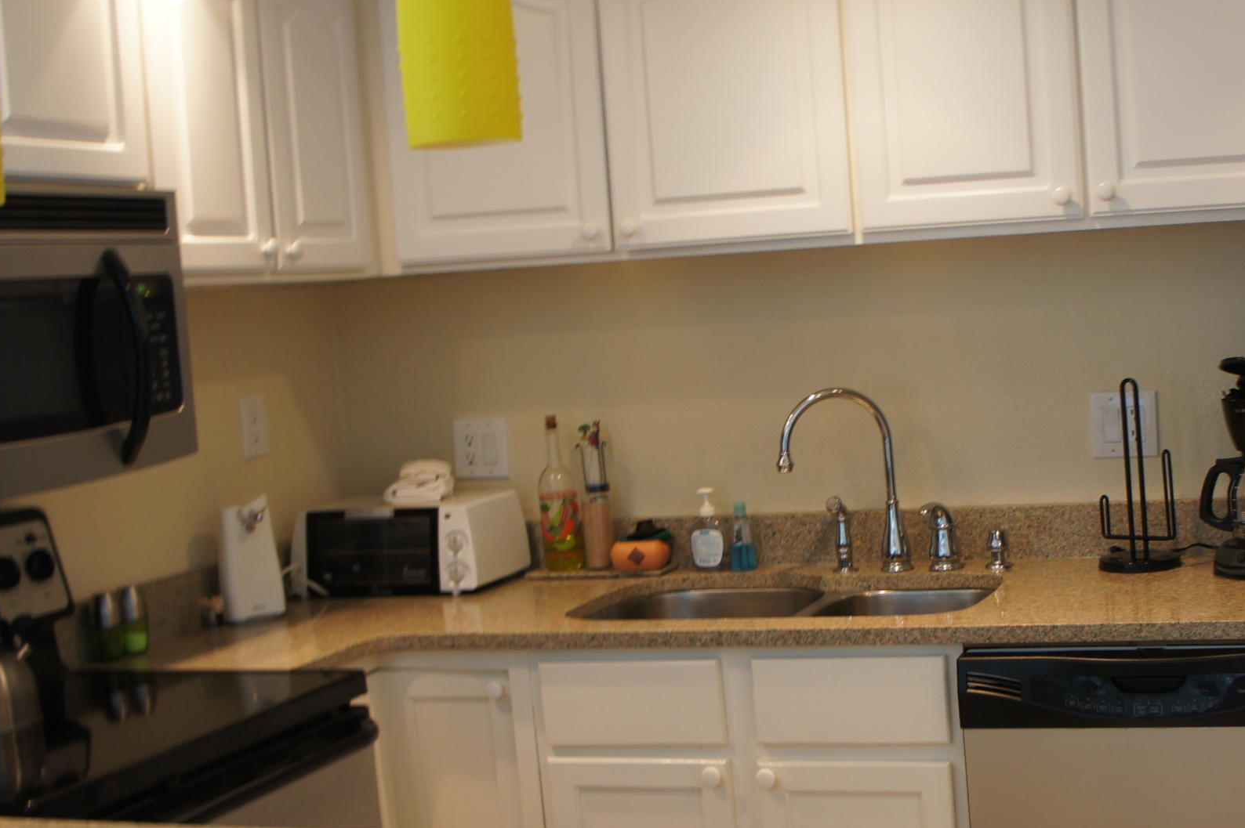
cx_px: 894
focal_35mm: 51
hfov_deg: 38.2
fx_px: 1763
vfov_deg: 26.4
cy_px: 504
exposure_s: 1/30
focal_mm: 18
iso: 250
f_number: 3.5
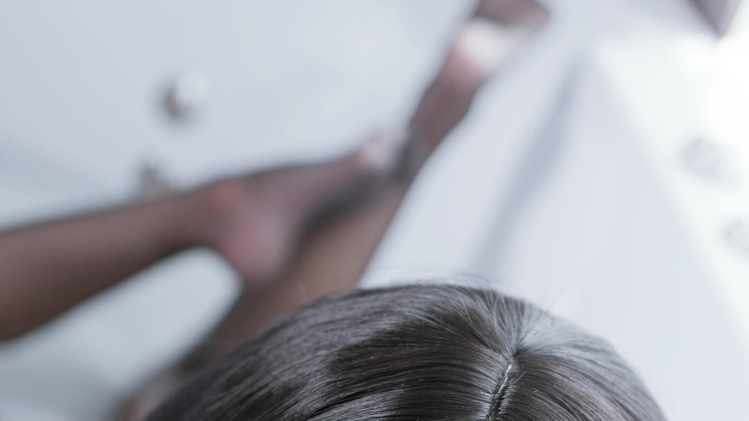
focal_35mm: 80
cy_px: 661
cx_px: 259
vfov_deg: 14.0
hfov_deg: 26.4
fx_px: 1589
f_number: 2.8
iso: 100
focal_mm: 35
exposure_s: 1/60
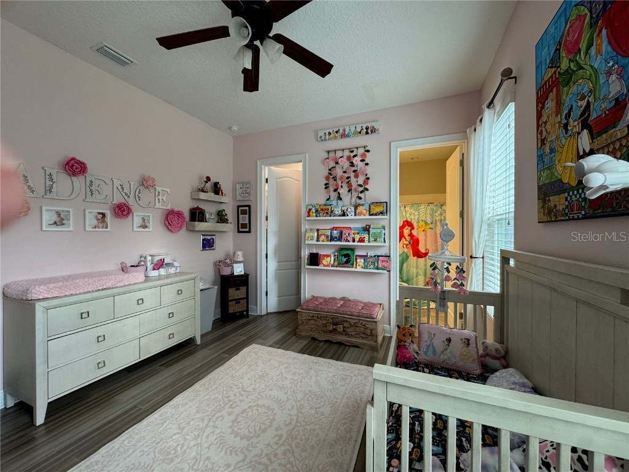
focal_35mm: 14
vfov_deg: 85.7
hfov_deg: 102.1
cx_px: 314
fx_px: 254
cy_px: 236
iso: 200
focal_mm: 2.22
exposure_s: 1/60
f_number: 2.2
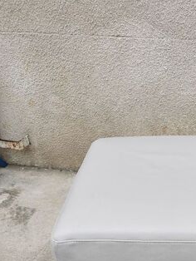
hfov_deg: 25.9
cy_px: 252
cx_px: 171
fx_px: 415
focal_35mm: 55
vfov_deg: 32.5
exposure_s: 1/197
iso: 50
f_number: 1.8
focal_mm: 5.58
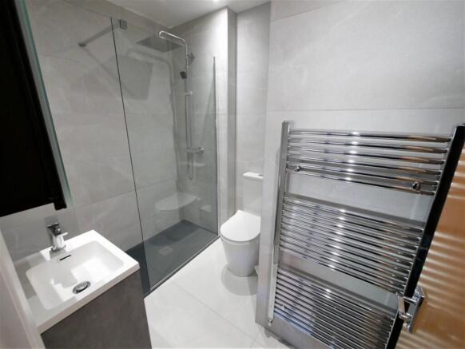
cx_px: 232
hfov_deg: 102.0
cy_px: 174
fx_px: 188
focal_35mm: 14
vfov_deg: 85.7
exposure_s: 1/60
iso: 1250
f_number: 4
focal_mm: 7
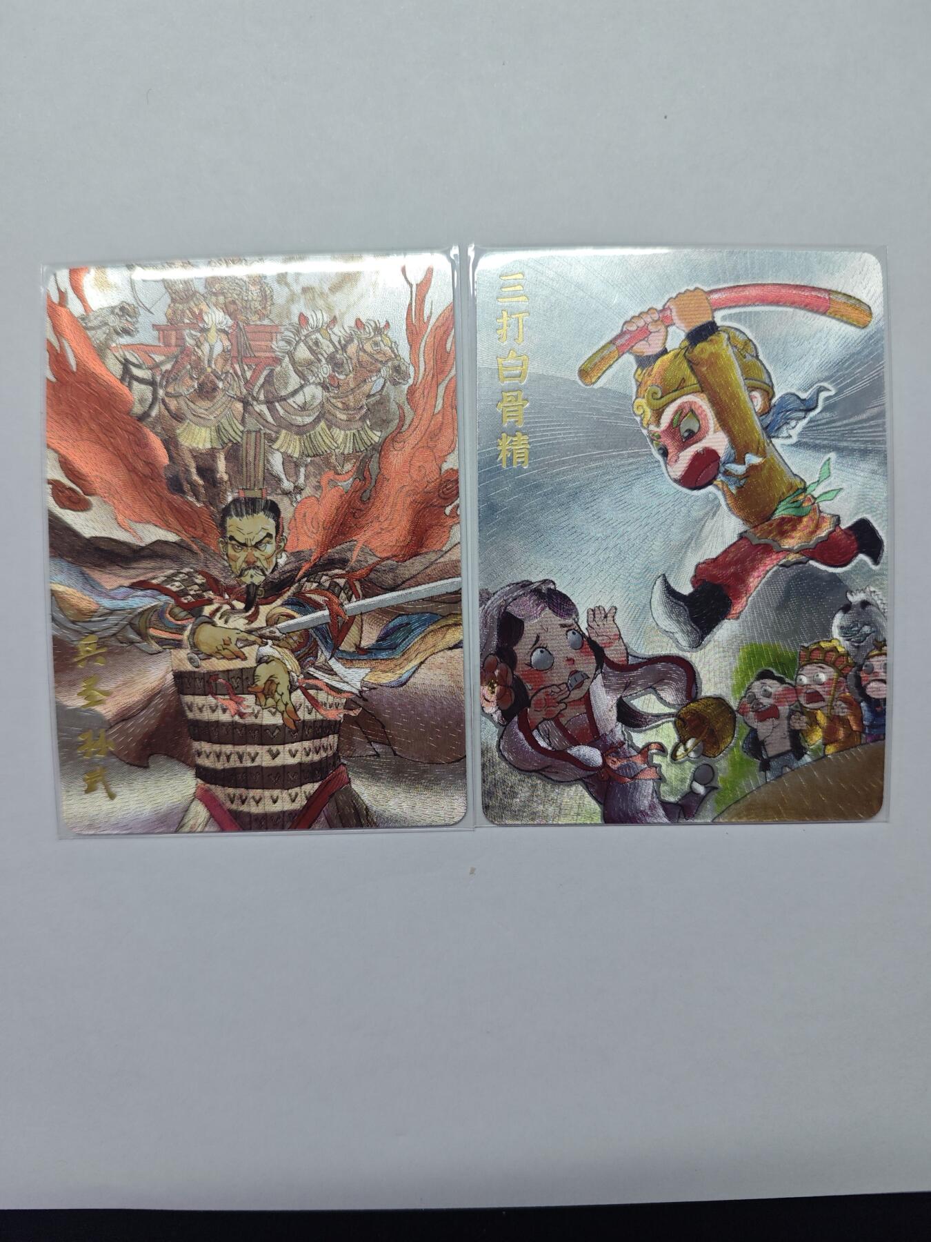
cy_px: 621
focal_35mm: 23
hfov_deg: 58.9
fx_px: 825
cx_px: 466
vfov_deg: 73.9
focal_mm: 6.55
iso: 200
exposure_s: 1/50
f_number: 1.6
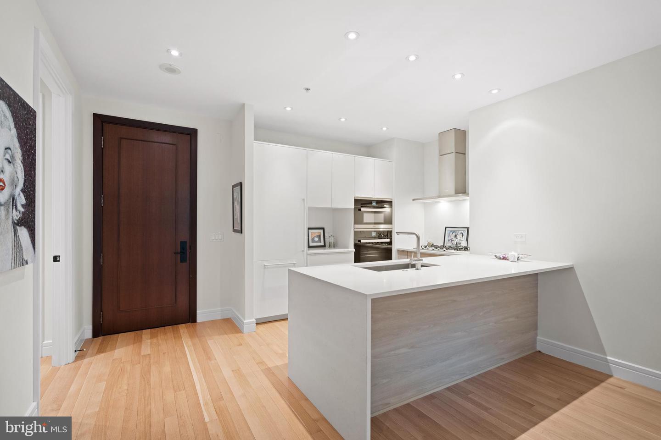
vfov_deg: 73.7
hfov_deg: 96.7
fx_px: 294
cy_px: 220
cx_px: 330
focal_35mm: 16
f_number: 4
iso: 640
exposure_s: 1/4
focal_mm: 16
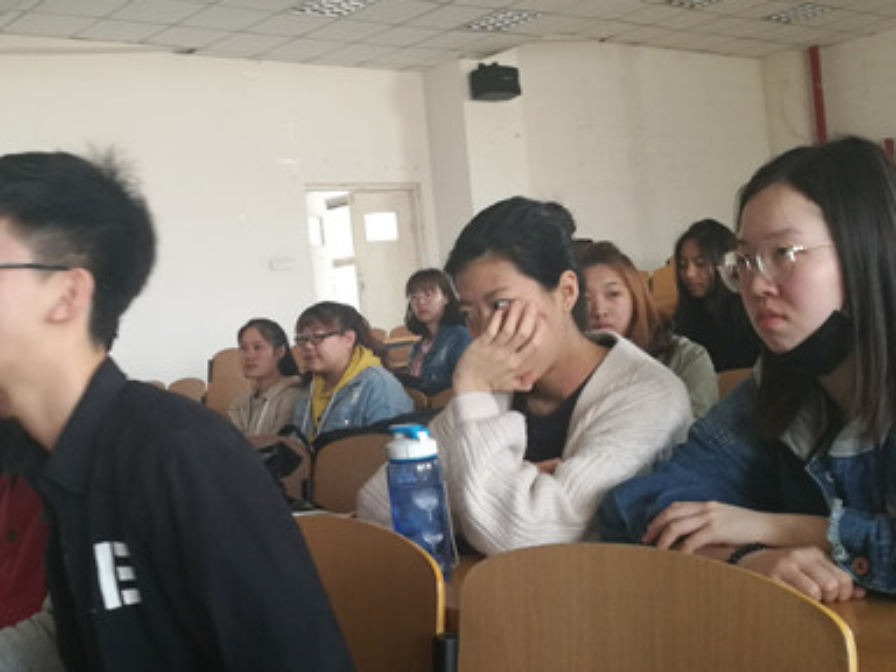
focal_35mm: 45
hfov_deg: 41.8
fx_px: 1165
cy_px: 345
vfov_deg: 32.2
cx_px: 336
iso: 200
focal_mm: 4.5
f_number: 2.2
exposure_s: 1/33.3
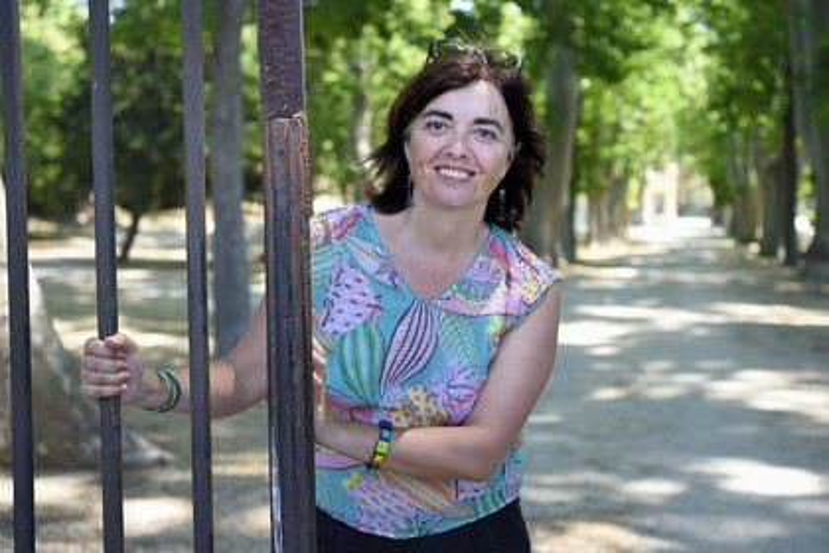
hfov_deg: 39.6
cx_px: 414
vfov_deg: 27.0
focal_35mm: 50
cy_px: 276
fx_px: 1151
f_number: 4.5
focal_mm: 50
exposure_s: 1/250
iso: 200
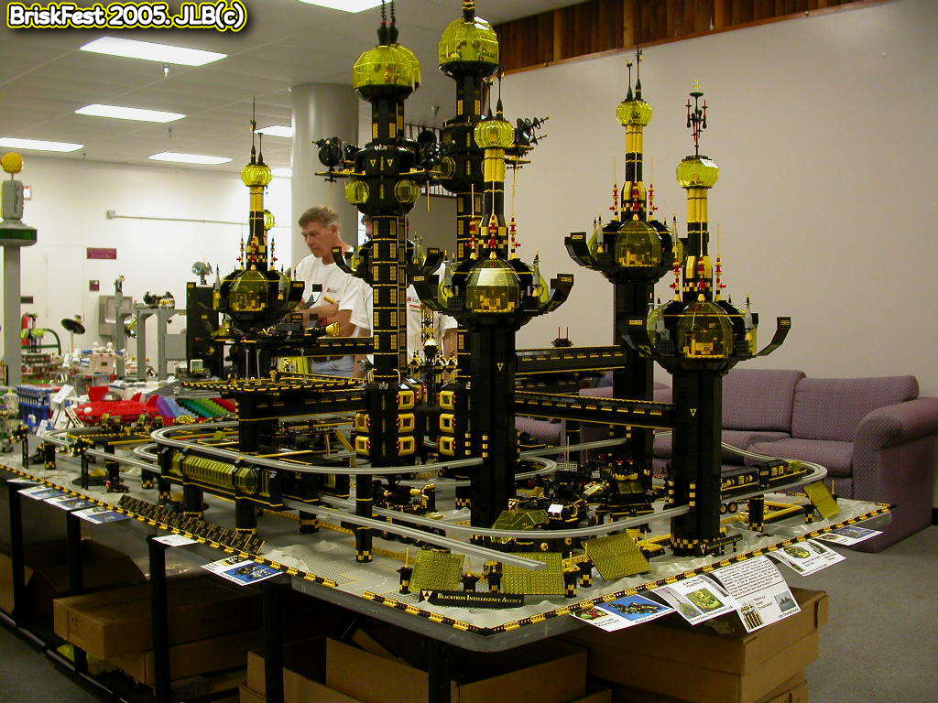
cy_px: 352
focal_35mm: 38
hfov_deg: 49.0
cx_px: 469
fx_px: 1030
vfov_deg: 37.7
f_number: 2.6
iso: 100
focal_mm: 7.85
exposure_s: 1/22.1
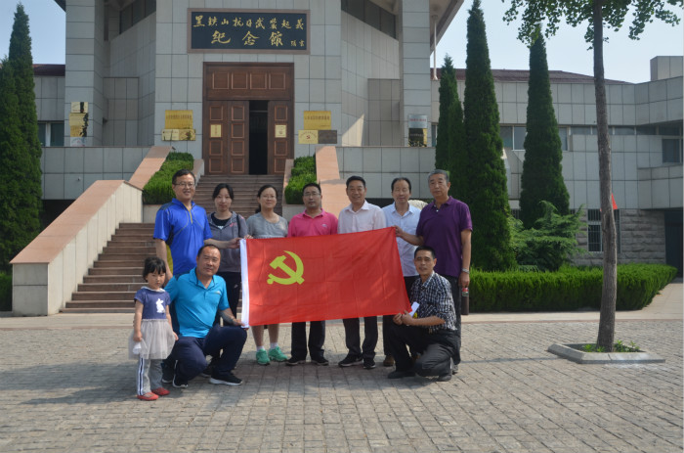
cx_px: 342
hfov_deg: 57.3
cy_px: 226
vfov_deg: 39.8
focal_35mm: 33
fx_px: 625
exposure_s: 1/100
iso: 125
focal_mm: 22
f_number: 10
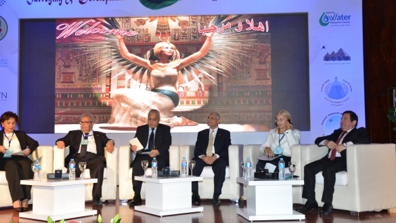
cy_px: 107
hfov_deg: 45.5
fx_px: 472
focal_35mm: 45
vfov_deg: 26.5
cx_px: 195
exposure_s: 1/100
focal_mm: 28
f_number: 5
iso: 200
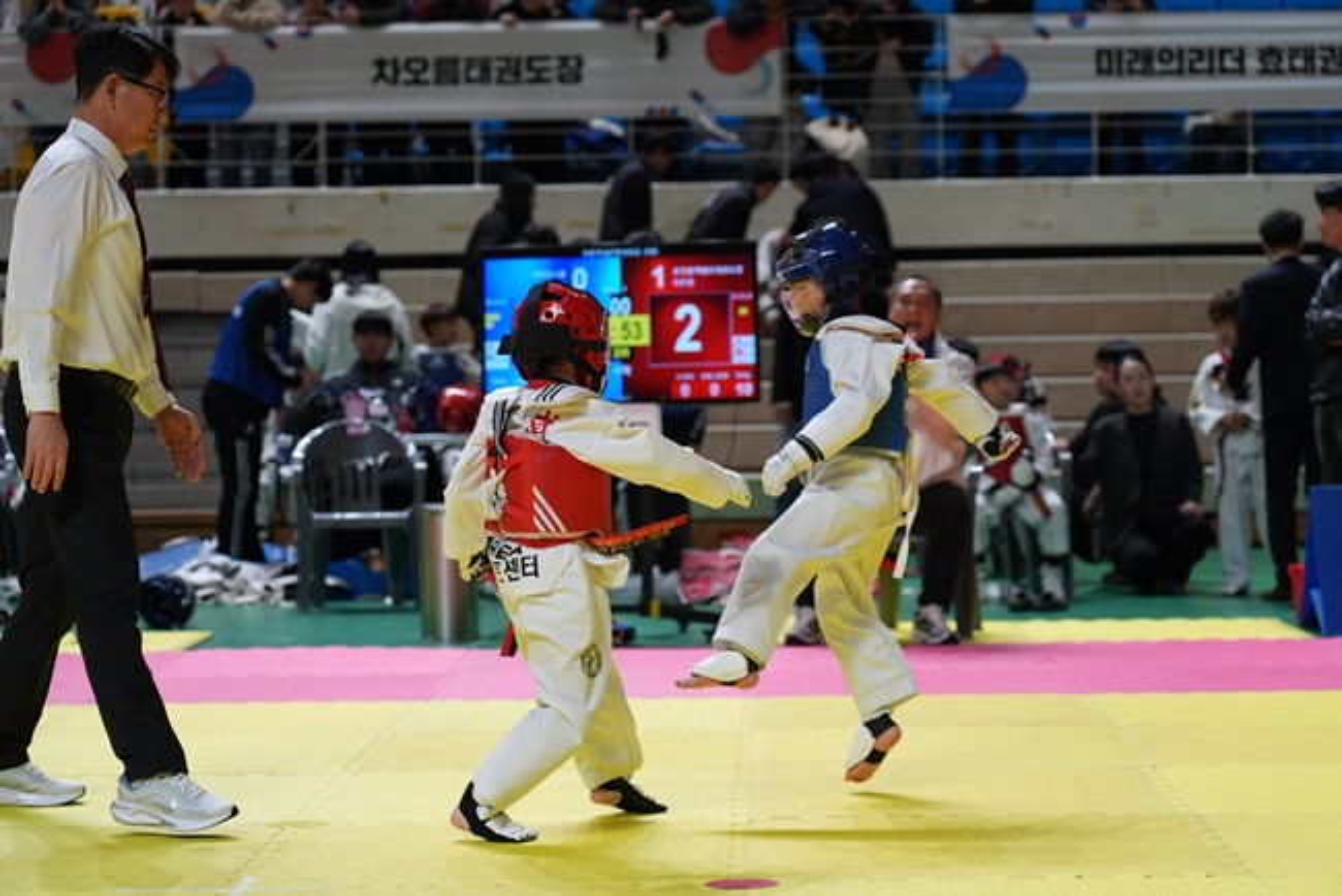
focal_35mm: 98
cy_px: 448
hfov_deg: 20.8
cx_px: 671
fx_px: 3655
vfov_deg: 14.0
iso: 2500
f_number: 4
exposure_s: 1/800
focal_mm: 98
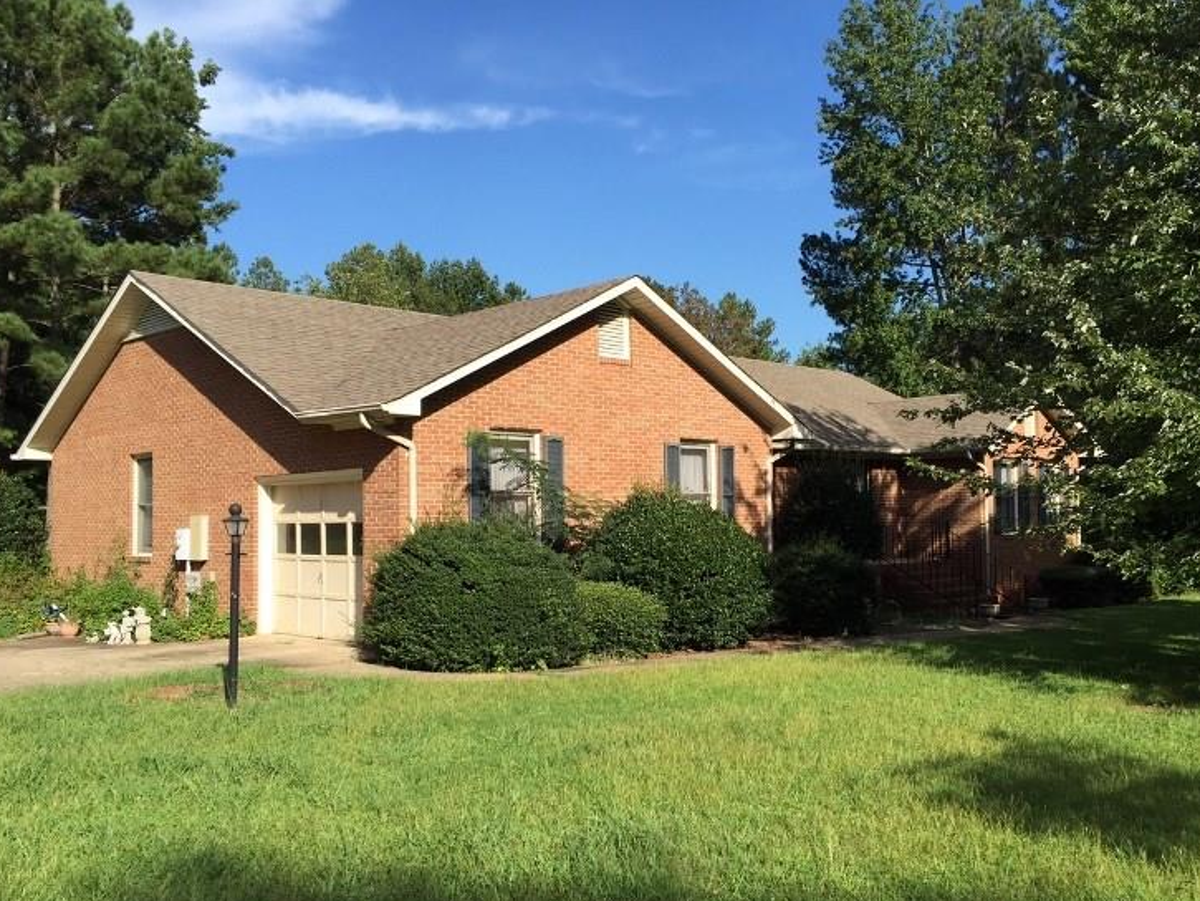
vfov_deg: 44.1
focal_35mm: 32
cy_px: 494
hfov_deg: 56.8
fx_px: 1109
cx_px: 642
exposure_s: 1/1464
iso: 32
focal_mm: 4.15
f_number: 2.2
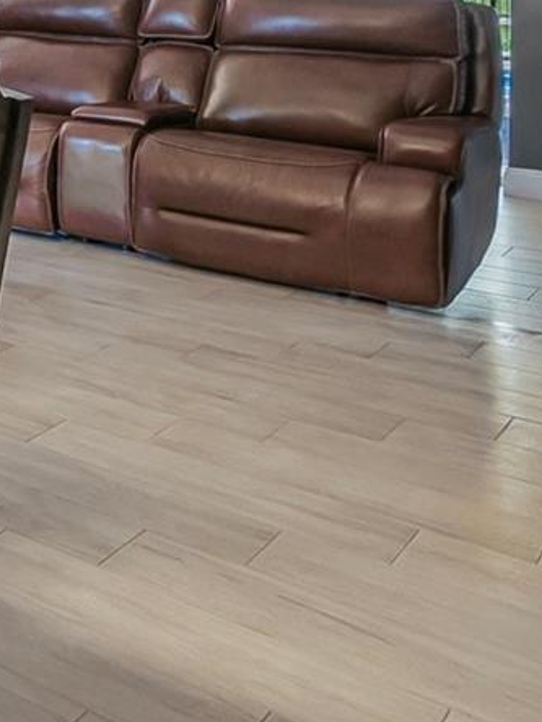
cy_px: -33
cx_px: -243
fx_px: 1086
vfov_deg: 33.1
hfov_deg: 23.3
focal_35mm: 52
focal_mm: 10
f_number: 9
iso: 320
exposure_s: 1/8
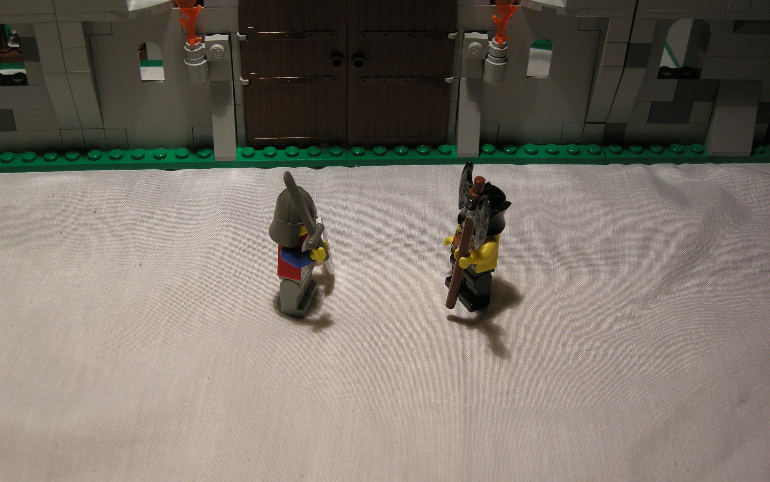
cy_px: 230
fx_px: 1070
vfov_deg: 25.3
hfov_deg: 39.6
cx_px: 386
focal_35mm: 51
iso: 137
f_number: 3.1
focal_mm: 10.1
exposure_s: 1/58.7
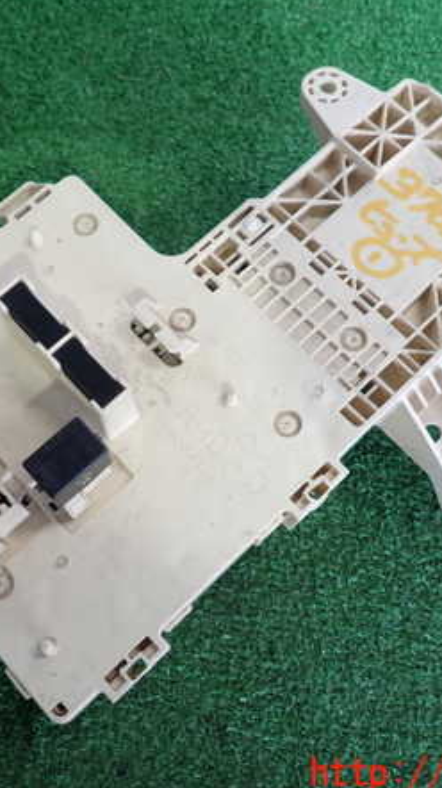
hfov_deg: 31.8
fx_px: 772
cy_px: 396
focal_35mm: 37
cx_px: 178
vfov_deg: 54.0
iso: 200
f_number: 2
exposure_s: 1/60
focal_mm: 4.5
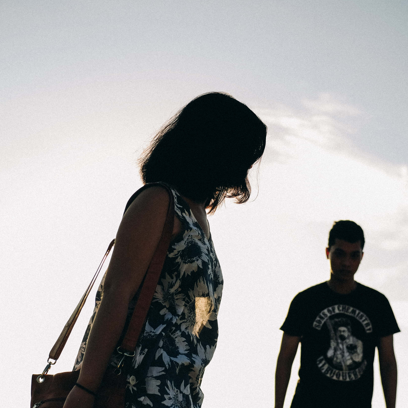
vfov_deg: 31.6
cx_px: 232
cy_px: 205
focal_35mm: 54
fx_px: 720
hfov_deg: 31.6
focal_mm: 28
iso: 200
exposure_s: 1/4000
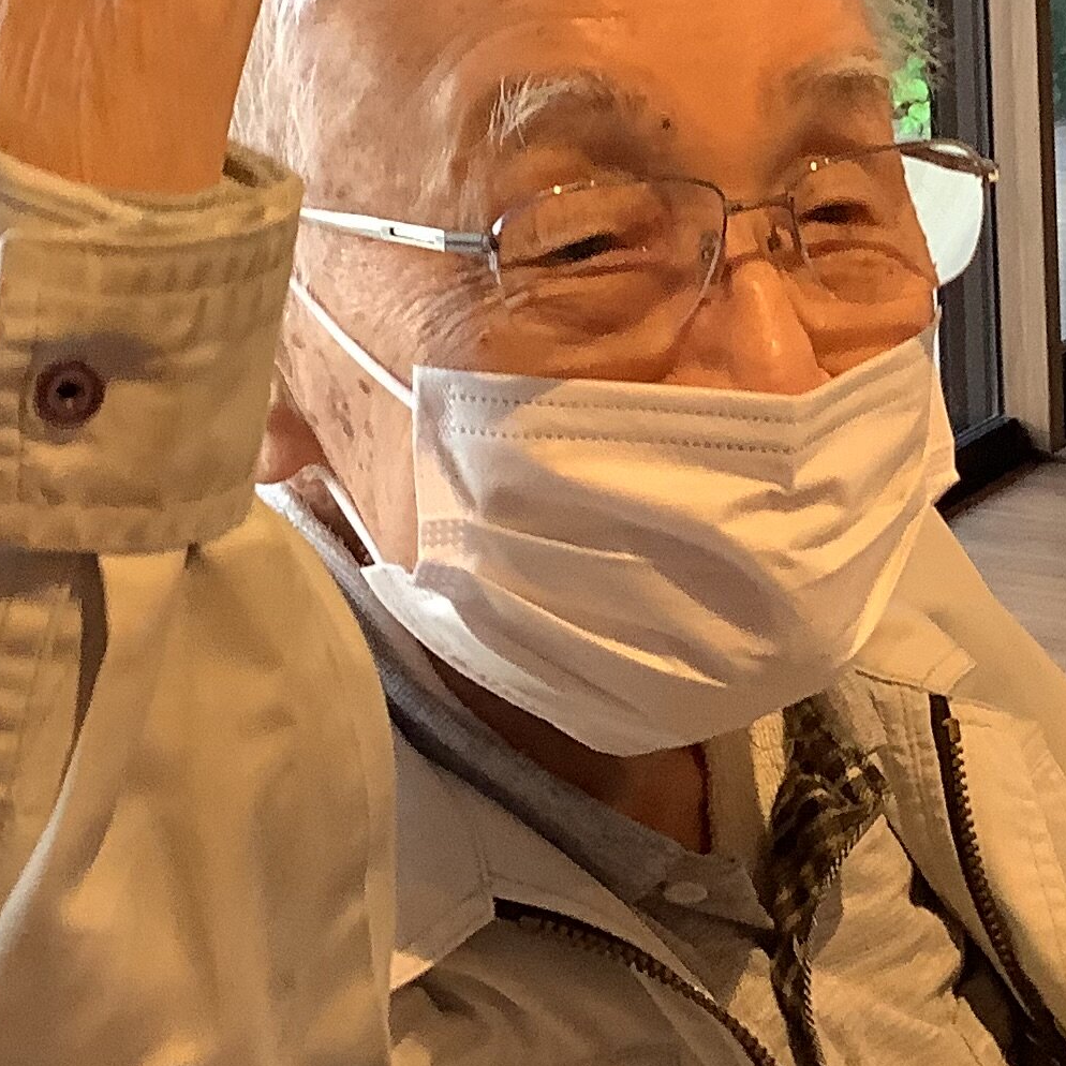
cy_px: 171
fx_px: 3136
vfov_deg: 19.1
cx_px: 900
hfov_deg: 19.0
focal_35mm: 90
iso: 125
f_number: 2.4
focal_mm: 3.3
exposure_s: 1/60
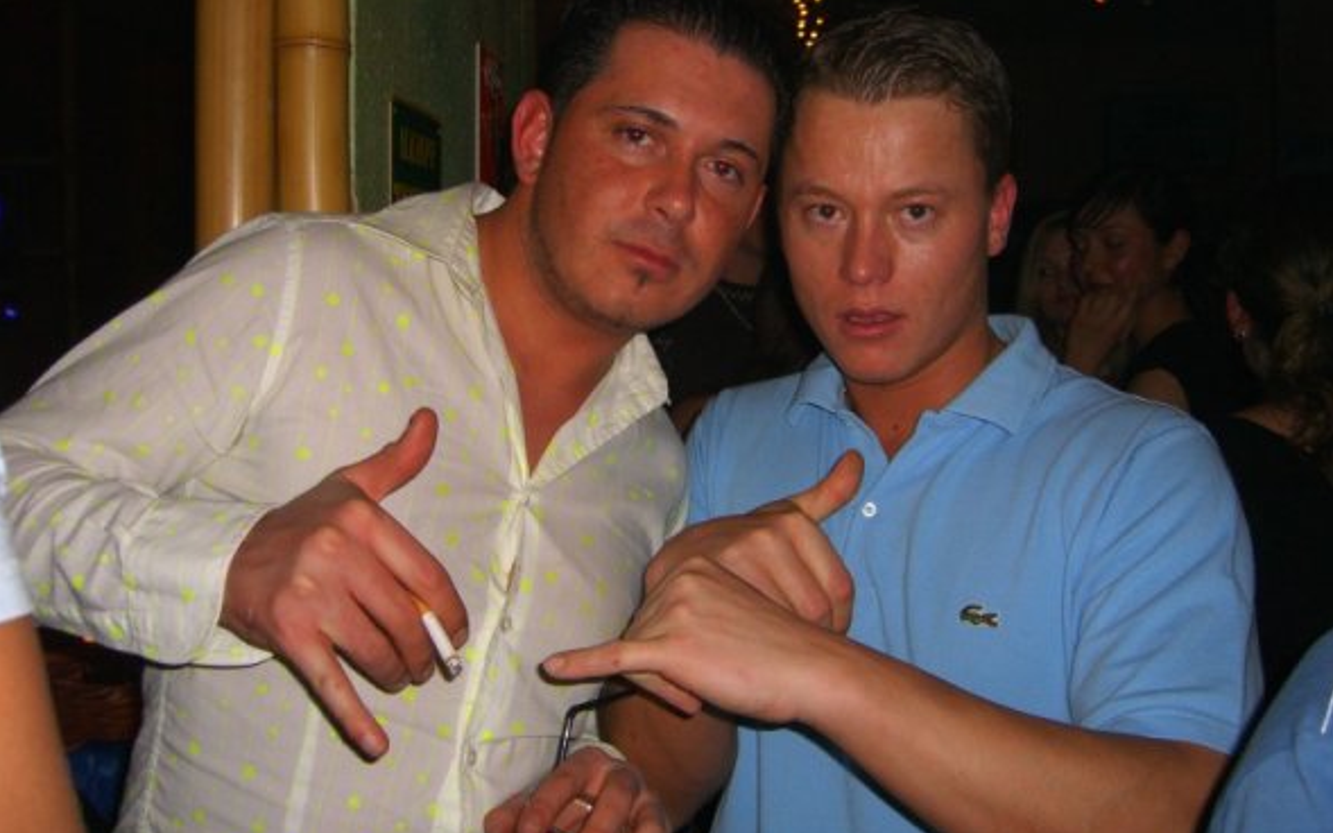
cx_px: 674
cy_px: 358
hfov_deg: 48.2
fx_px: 1489
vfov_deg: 31.2
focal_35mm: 41
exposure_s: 1/60
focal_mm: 7.9
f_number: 2.8
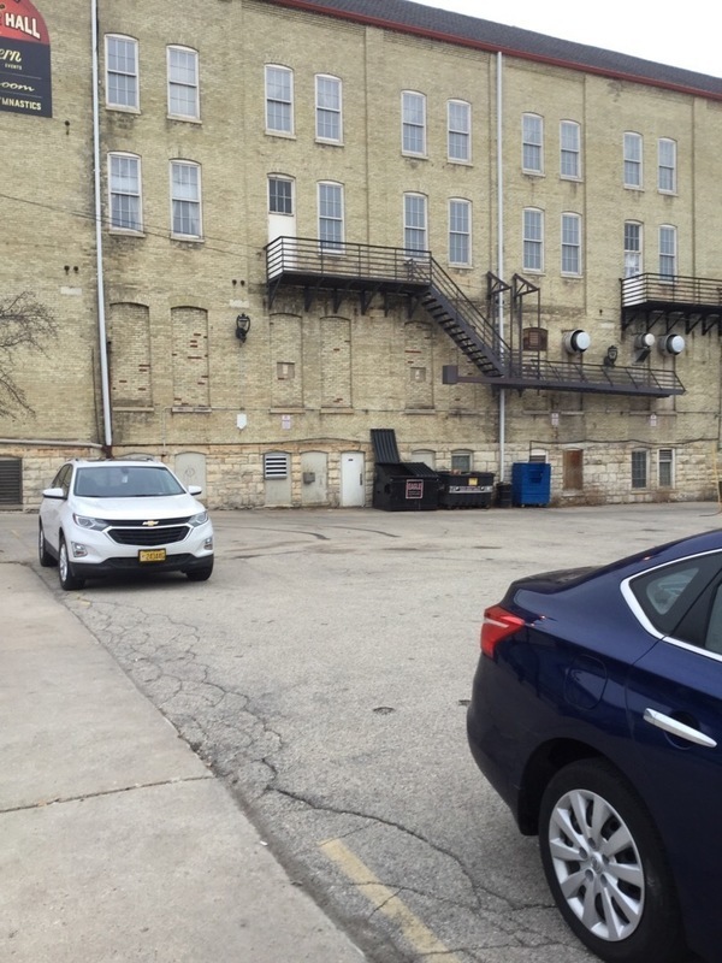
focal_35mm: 31
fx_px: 862
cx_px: 361
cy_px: 482
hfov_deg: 45.4
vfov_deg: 58.4
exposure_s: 1/120
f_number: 2.4
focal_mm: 3.3
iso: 32
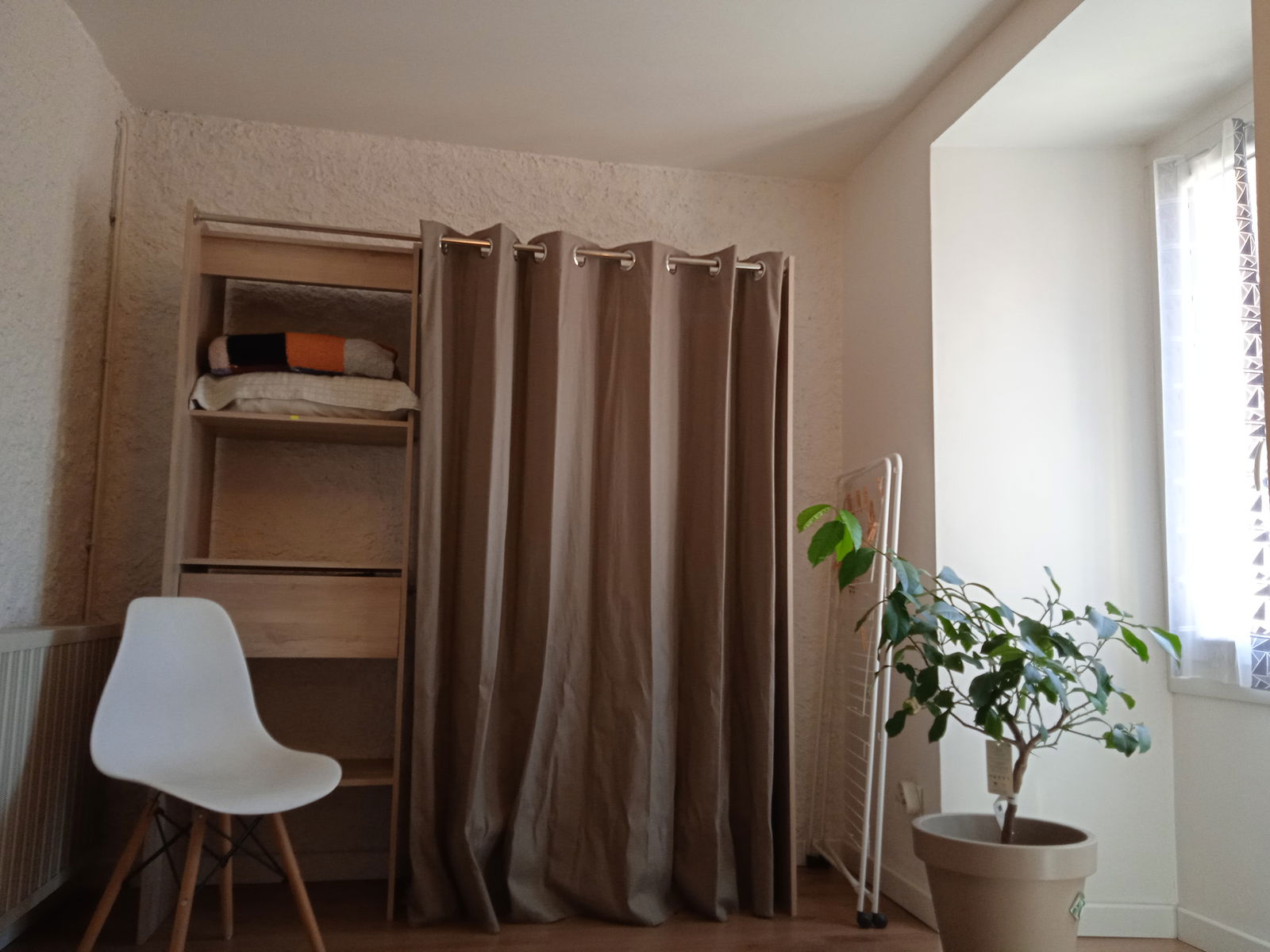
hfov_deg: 63.4
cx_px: 635
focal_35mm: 28
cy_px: 476
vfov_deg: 49.7
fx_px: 1027
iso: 211
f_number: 2.2
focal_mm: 3.43
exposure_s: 1/50
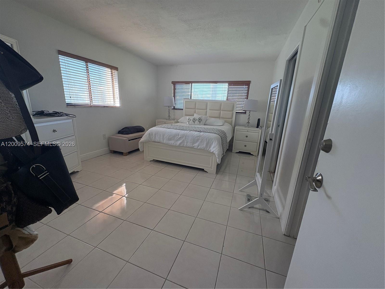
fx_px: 156
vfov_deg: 85.7
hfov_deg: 102.1
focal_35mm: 14
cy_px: 144
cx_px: 192
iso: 160
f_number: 2.2
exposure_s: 1/99
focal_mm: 2.22
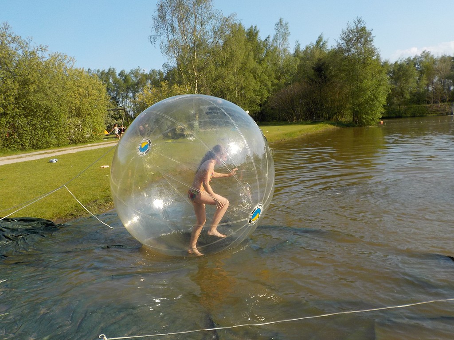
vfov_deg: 46.8
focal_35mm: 30
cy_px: 170
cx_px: 227
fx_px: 393
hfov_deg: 60.0
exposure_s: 1/1000
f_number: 3.3
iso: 125
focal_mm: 4.1
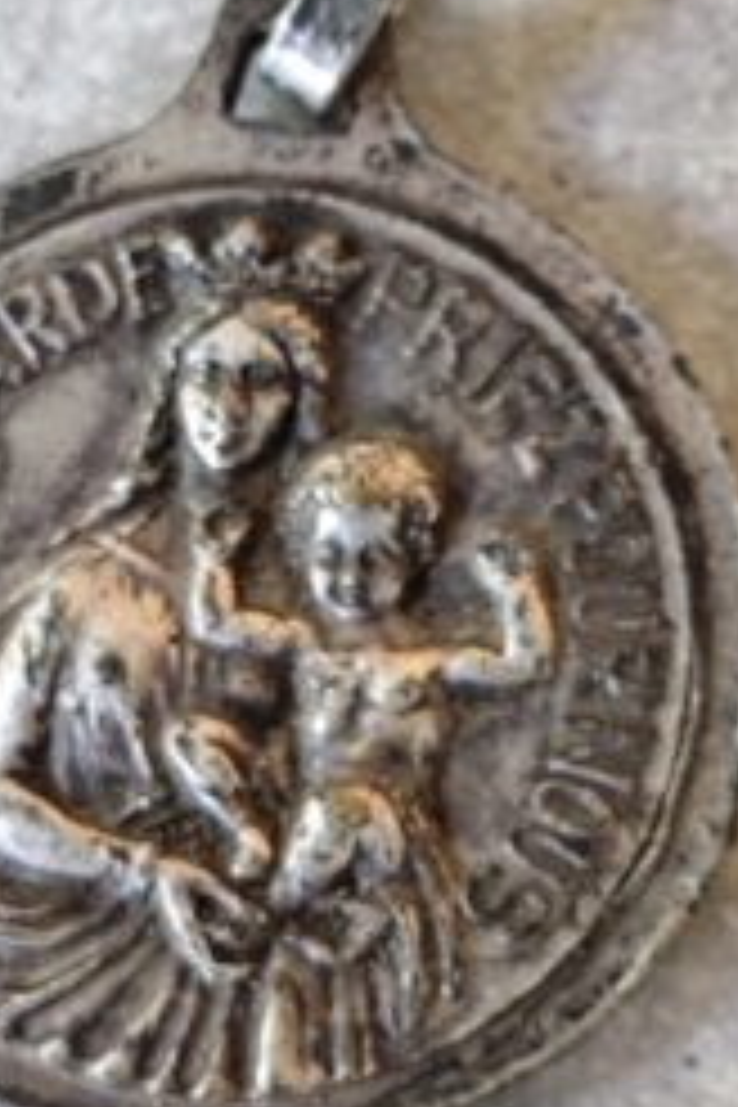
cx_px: 288
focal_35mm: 157
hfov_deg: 8.7
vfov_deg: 13.1
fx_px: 4827
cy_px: 540
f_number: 1.65
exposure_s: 1/25
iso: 400
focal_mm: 6.19
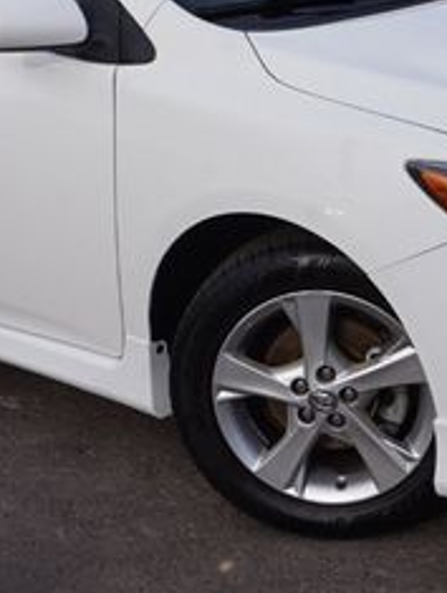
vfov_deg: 23.5
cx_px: 258
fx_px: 1413
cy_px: 167
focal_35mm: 82
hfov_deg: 18.0
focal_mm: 21
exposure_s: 1/80
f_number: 14
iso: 100
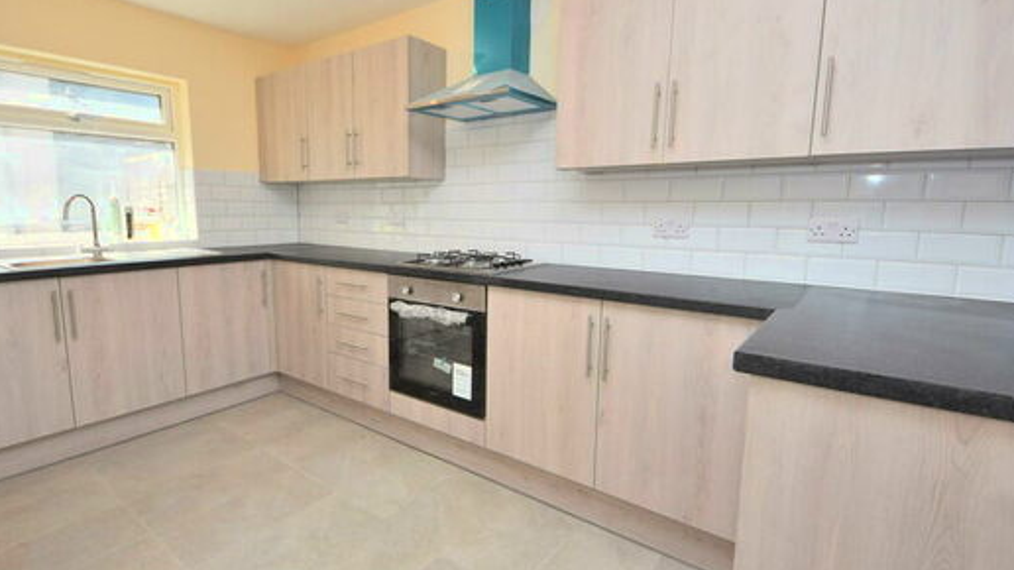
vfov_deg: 41.9
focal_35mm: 28
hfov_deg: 68.3
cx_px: 458
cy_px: 278
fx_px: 745
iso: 160
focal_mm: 13
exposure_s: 1/125
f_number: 5.6
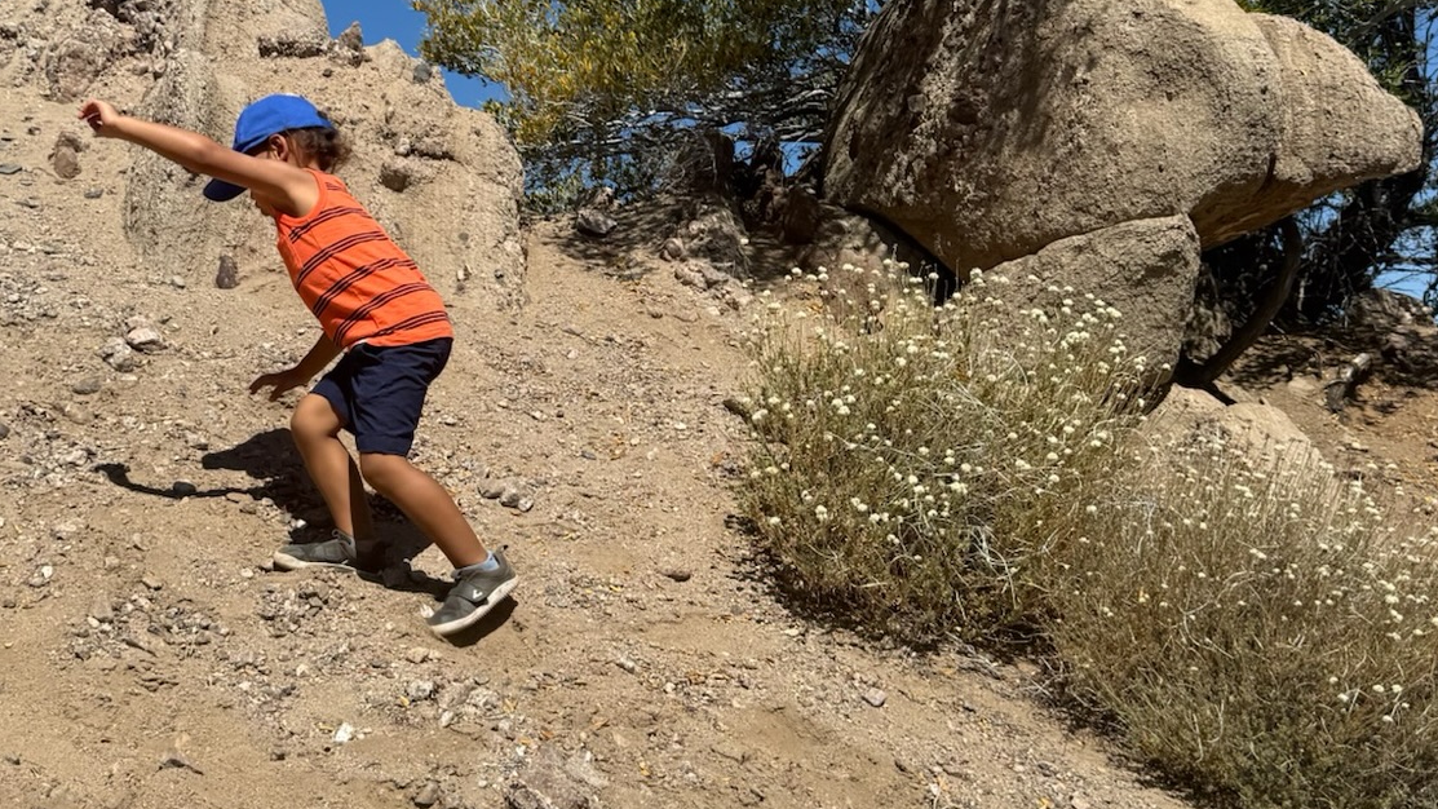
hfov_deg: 43.7
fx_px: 1792
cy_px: 184
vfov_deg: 25.1
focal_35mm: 47
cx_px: 680
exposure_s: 1/5714
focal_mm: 6.76
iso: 80
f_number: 1.78
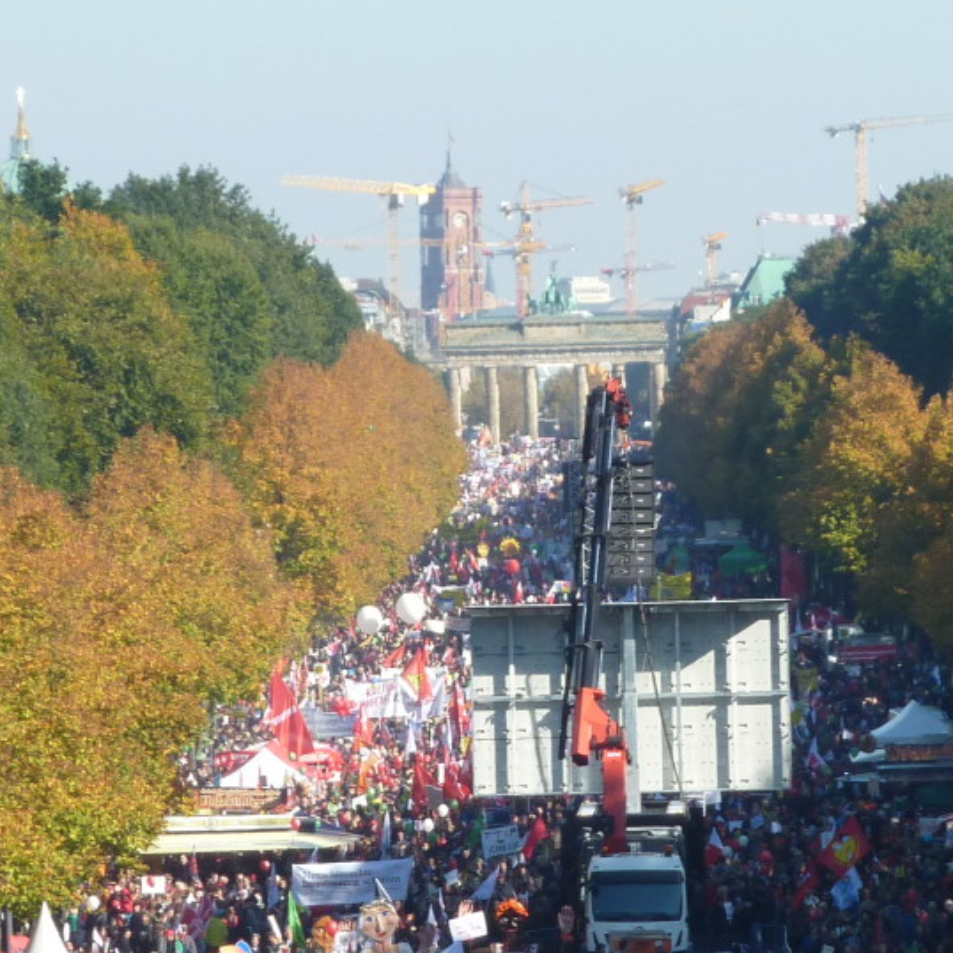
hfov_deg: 4.9
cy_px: 476
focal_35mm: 361
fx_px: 11244
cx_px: 583
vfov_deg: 4.9
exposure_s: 1/500
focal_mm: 27.8
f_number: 4.5
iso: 160
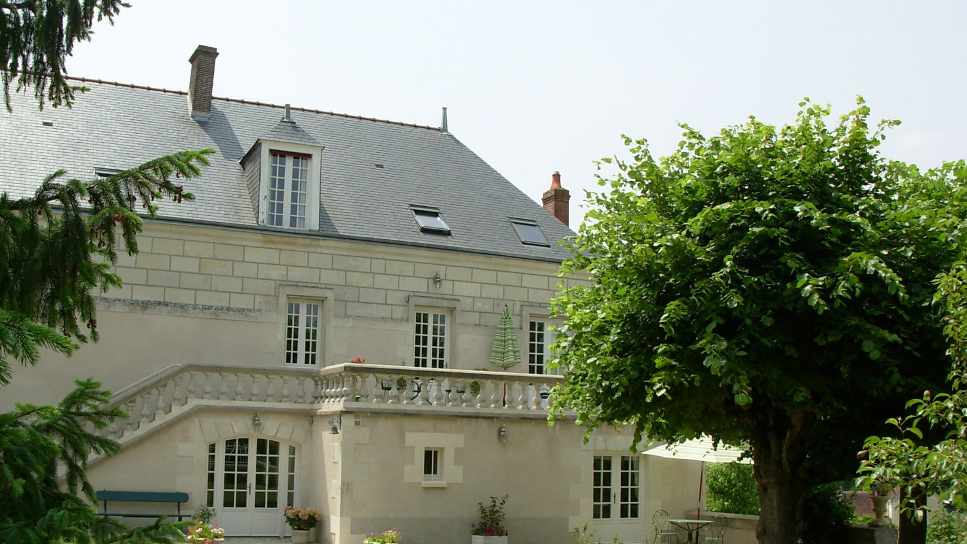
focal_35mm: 42
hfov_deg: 48.4
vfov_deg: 28.2
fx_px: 1077
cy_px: 339
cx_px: 485
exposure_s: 1/395
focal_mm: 6.3
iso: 50
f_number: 4.9
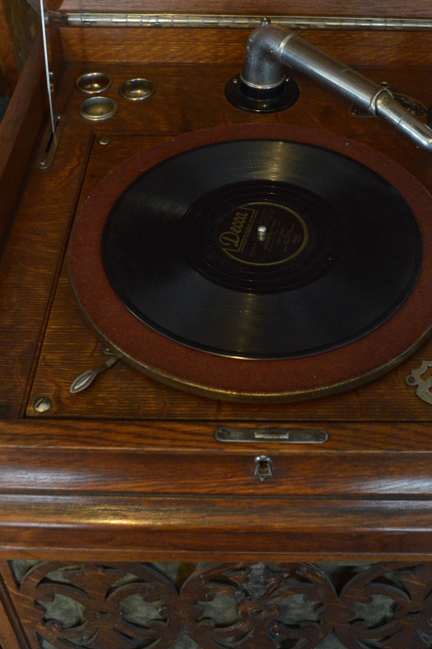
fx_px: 810
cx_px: 253
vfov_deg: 42.3
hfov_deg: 29.8
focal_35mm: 45
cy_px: 162
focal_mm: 18
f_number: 5
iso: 1600
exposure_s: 1/60
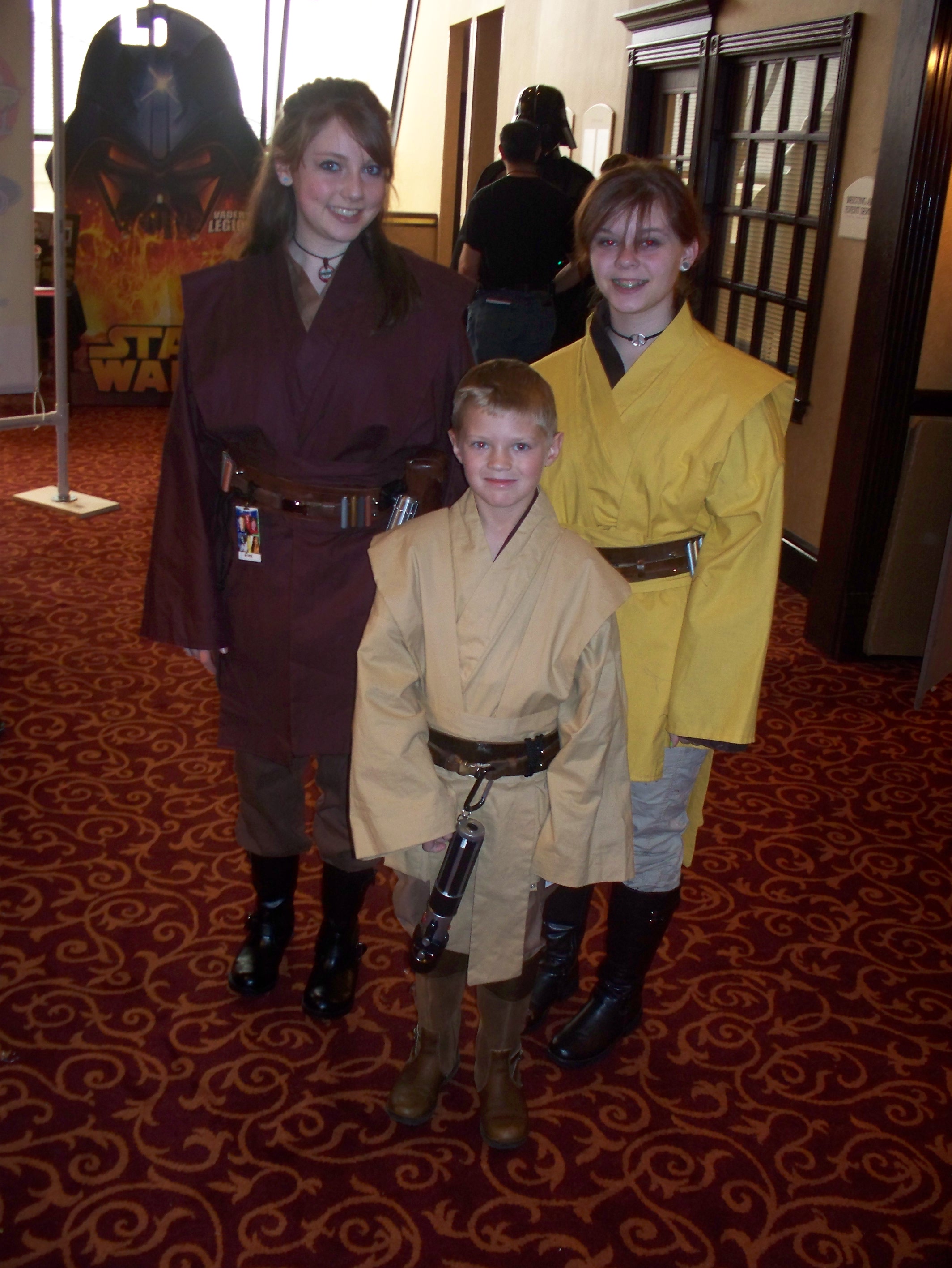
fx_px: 1318
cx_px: 476
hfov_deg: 39.7
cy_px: 634
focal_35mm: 36
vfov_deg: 51.3
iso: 200
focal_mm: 7.54
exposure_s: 1/30
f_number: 2.8
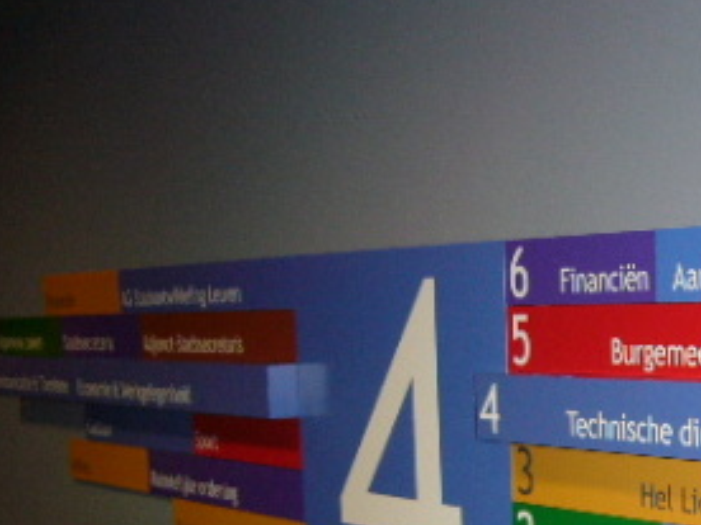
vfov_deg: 19.0
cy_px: 497
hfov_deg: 24.5
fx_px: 1539
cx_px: 704
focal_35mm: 76
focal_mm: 5.8
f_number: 2.8
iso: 160
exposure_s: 1/60
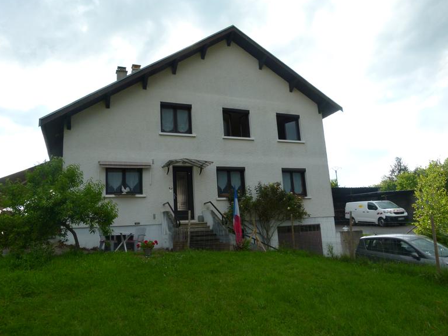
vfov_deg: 53.1
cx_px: 229
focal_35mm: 26
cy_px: 168
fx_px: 337
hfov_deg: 67.3
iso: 100
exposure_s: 1/400
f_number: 4
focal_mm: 4.5
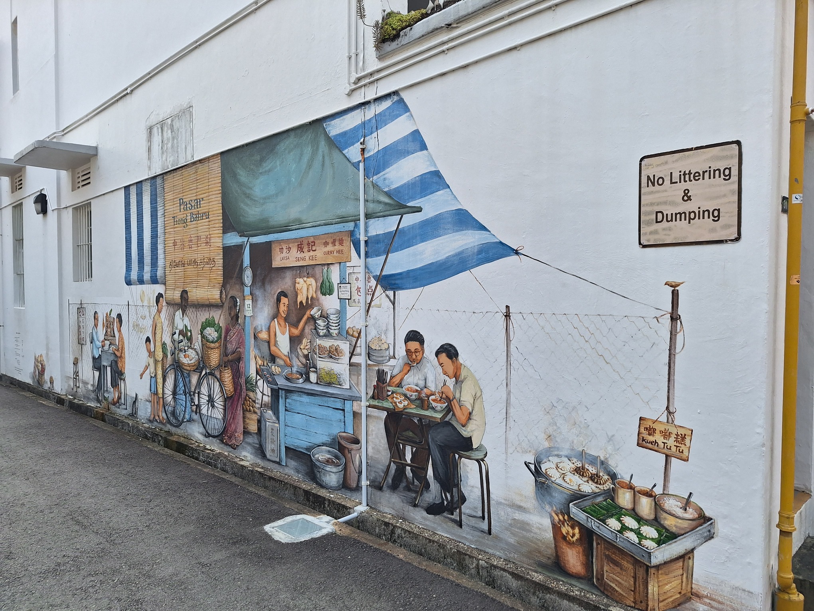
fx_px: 541
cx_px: 407
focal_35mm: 23
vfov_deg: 58.9
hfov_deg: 73.9
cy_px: 306
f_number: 1.8
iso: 40
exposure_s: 1/1062
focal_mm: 5.54
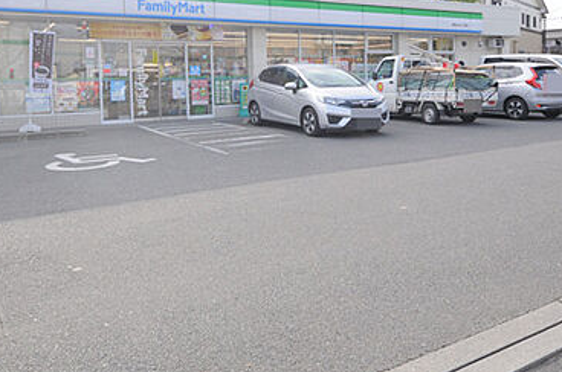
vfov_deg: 39.1
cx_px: 305
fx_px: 512
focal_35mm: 33
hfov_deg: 57.5
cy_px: 98
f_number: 7.1
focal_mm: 13
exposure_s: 1/200
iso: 200
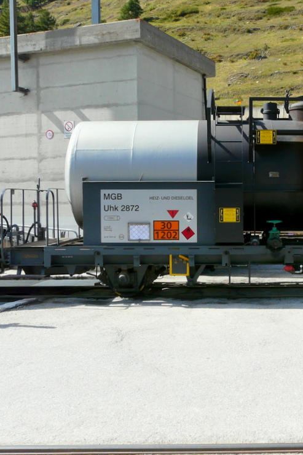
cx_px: 263
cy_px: 228
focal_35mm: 45
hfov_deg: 28.9
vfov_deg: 43.6
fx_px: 568
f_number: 5.6
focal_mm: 5.3
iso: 100
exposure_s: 1/200
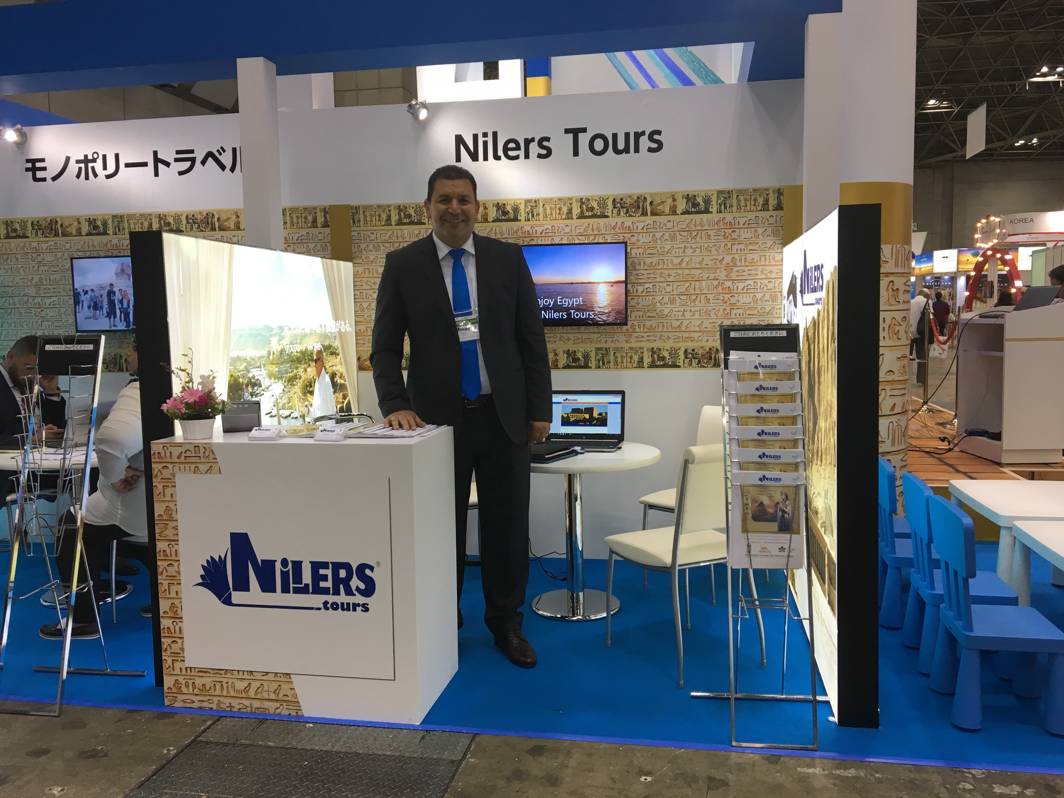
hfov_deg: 61.7
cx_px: 532
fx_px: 891
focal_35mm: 29
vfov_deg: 48.2
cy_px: 399
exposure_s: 1/30
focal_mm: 4.15
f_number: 2.2
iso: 25
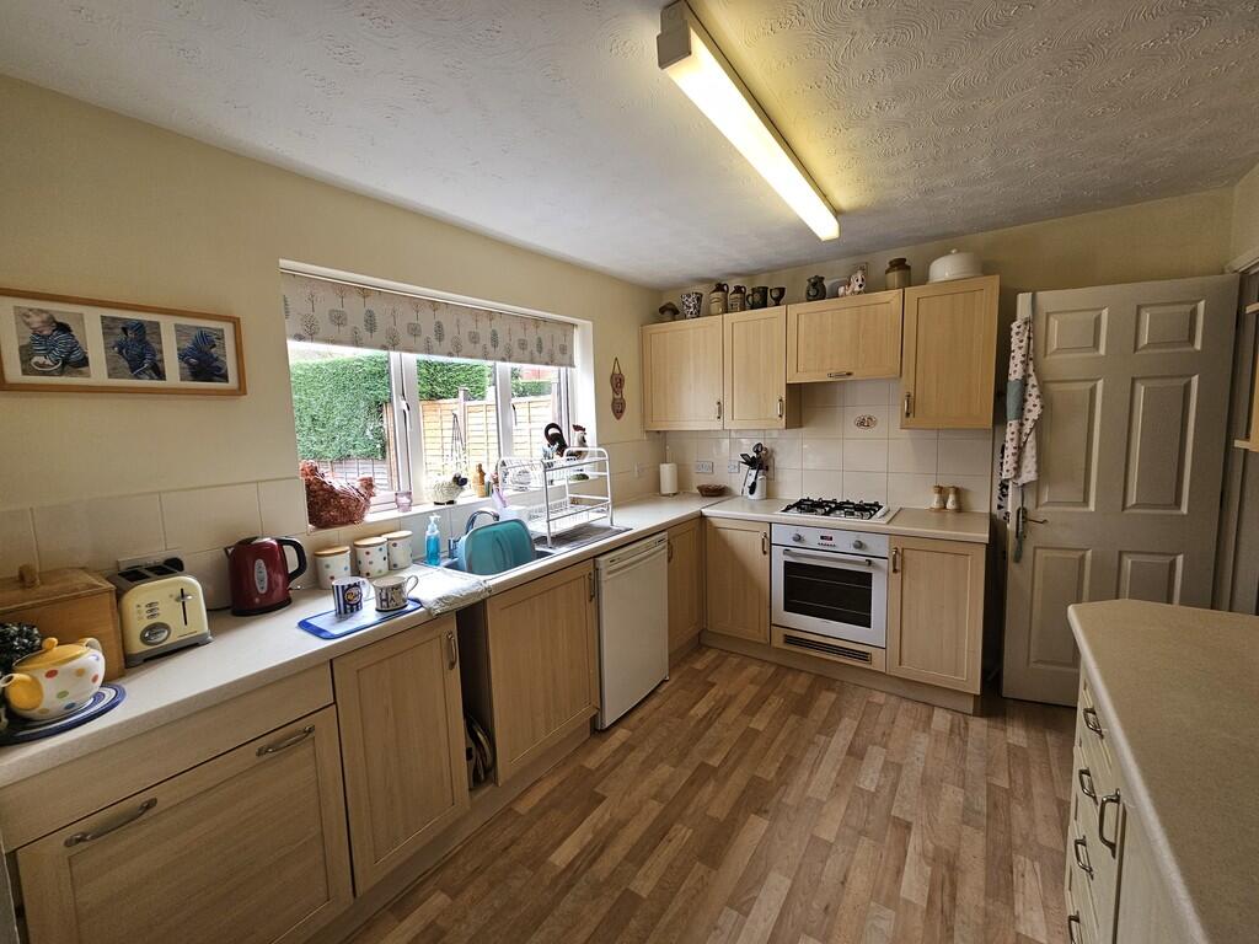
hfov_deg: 106.2
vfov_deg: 89.9
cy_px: 472
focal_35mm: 13
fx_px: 473
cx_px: 630
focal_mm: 2.2
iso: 64
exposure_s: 1/100
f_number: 2.2
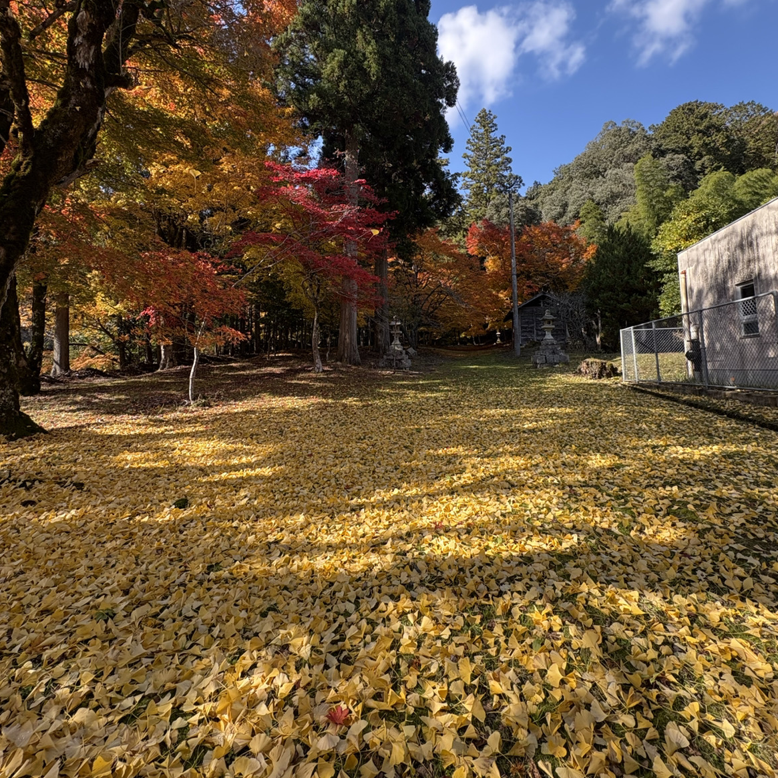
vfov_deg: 83.3
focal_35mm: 17
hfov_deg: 84.0
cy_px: 327
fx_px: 432
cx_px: 398
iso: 64
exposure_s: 1/412
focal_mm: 2.22
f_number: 2.2
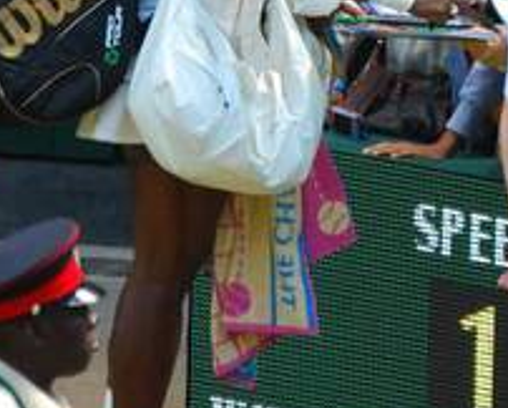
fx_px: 29406
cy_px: -174
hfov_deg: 1.0
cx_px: 282
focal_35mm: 1954
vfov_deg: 0.8
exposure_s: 1/400
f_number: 5.6
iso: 720
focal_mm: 400
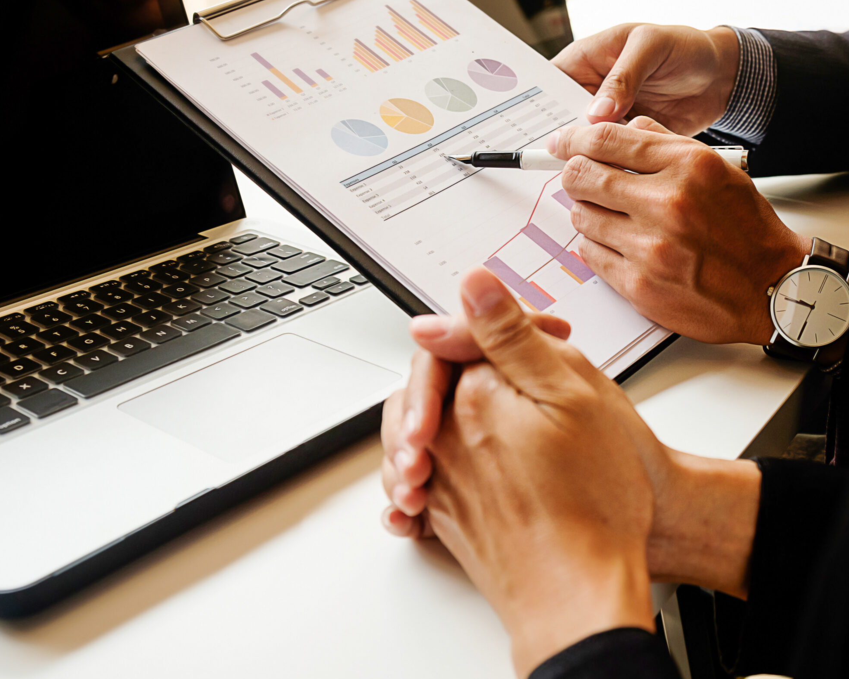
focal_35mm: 49
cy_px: 334
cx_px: 456
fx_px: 1231
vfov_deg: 30.8
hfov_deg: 38.0
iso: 400
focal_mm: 26.5
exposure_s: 1/180
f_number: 4.5
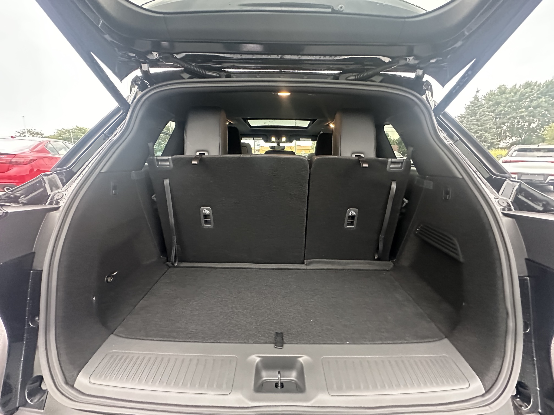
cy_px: 208
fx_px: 224
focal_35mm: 14
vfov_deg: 85.7
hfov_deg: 102.1
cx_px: 277
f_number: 2.2
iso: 1250
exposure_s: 1/60
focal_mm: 2.22
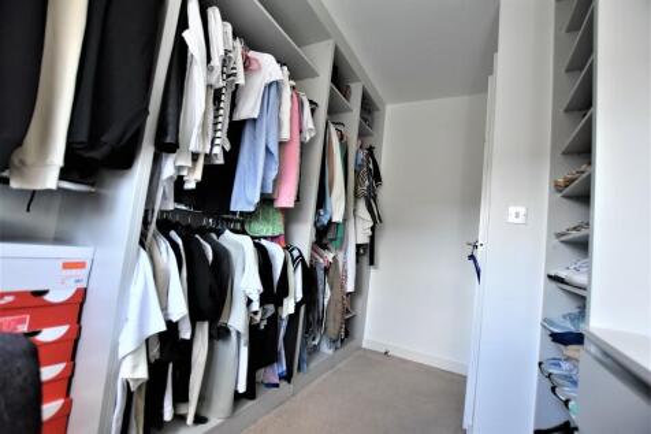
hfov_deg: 100.4
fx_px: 271
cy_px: 217
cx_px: 326
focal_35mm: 15
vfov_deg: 77.3
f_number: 3.5
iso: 720
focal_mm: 10
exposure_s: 1/250
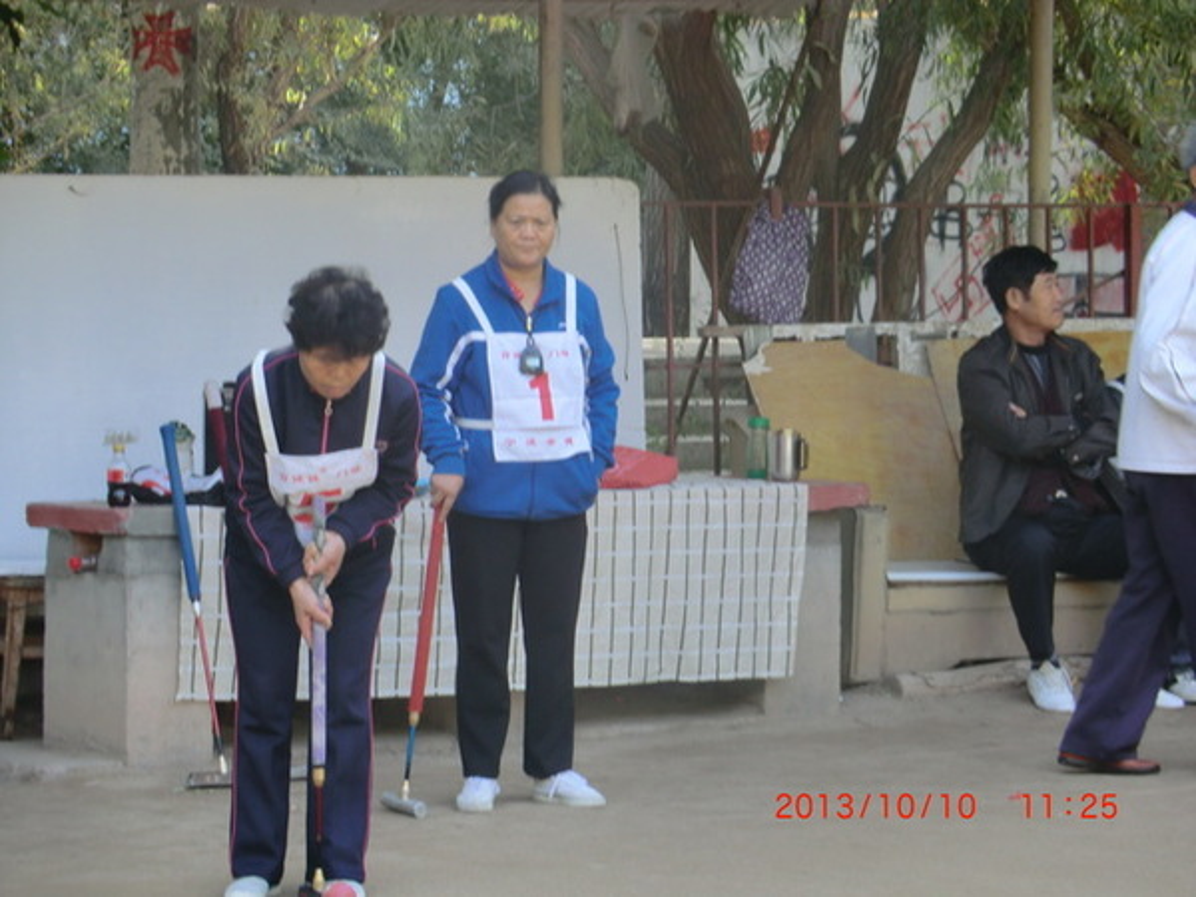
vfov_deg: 10.2
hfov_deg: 13.6
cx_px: 598
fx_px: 5010
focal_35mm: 145
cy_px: 448
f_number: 4.6
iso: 100
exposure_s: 1/80
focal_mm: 25.9
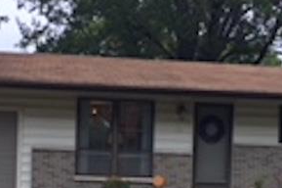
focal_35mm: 79
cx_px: 146
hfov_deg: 25.7
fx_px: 618
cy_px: 164
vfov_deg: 17.0
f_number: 2.2
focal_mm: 4.15
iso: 32
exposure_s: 1/130
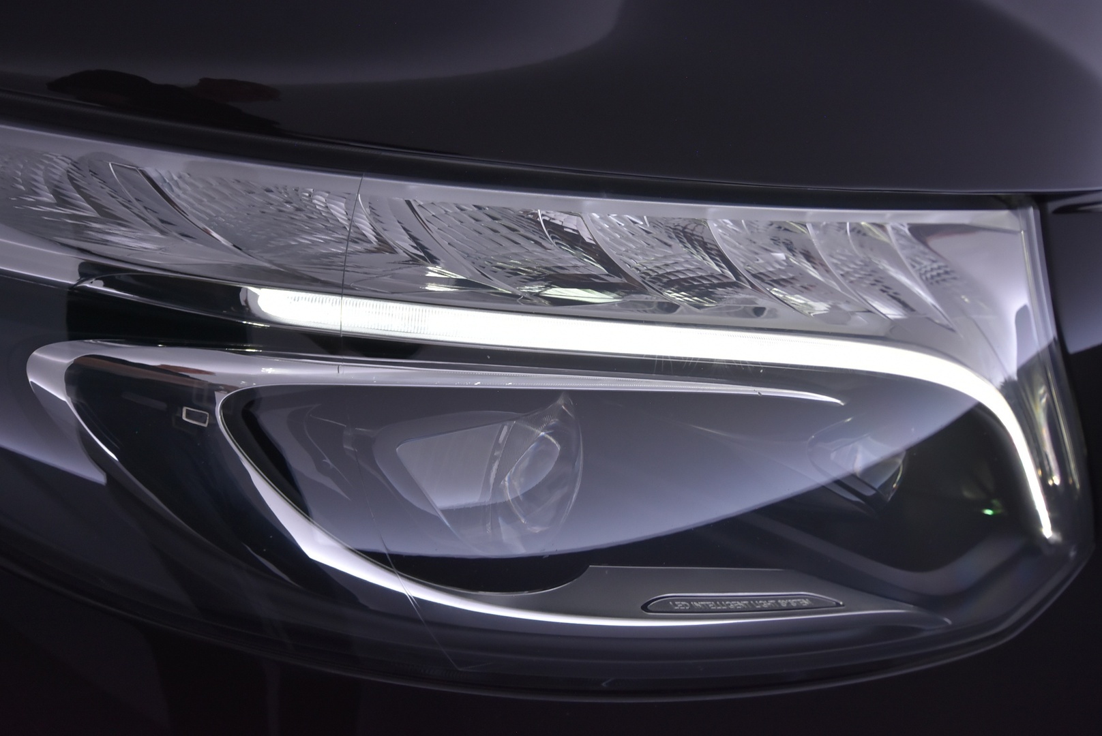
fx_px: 919
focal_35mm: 30
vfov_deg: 43.7
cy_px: 368
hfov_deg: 61.9
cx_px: 551
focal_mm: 20
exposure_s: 1/100
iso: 800
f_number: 5.6
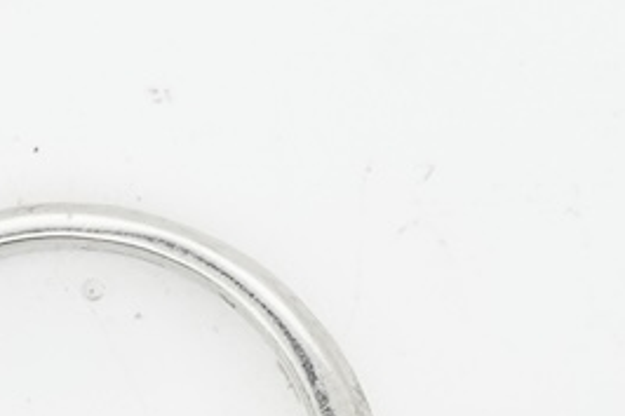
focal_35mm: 333
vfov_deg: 4.1
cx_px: -157
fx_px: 5777
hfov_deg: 6.2
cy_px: 296
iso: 250
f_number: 22
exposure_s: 1/125
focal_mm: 30
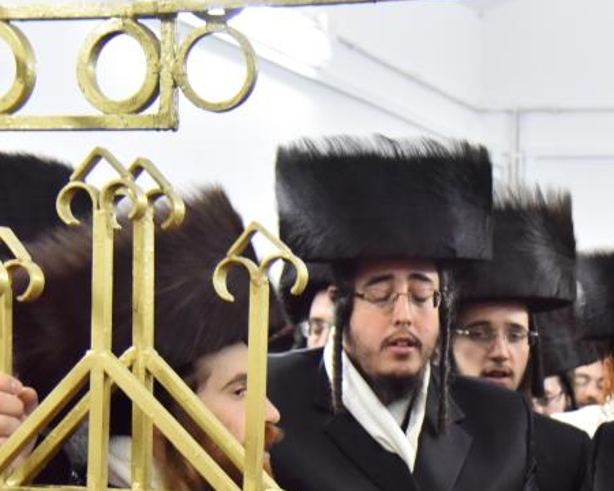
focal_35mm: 94
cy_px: 398
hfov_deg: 19.7
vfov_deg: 16.2
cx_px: 641
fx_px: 1708
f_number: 4
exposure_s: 1/100
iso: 3200
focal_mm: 44
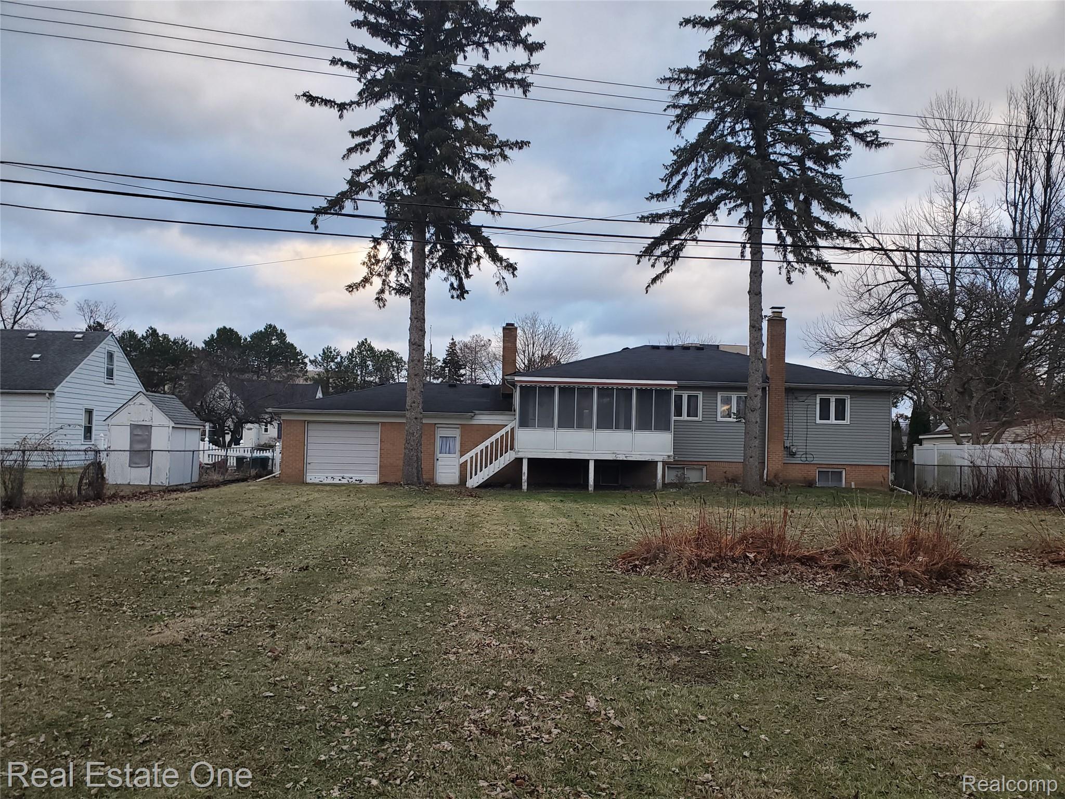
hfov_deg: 67.3
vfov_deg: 53.1
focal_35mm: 26
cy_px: 400
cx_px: 532
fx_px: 800
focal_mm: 4.3
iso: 64
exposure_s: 1/120
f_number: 2.4
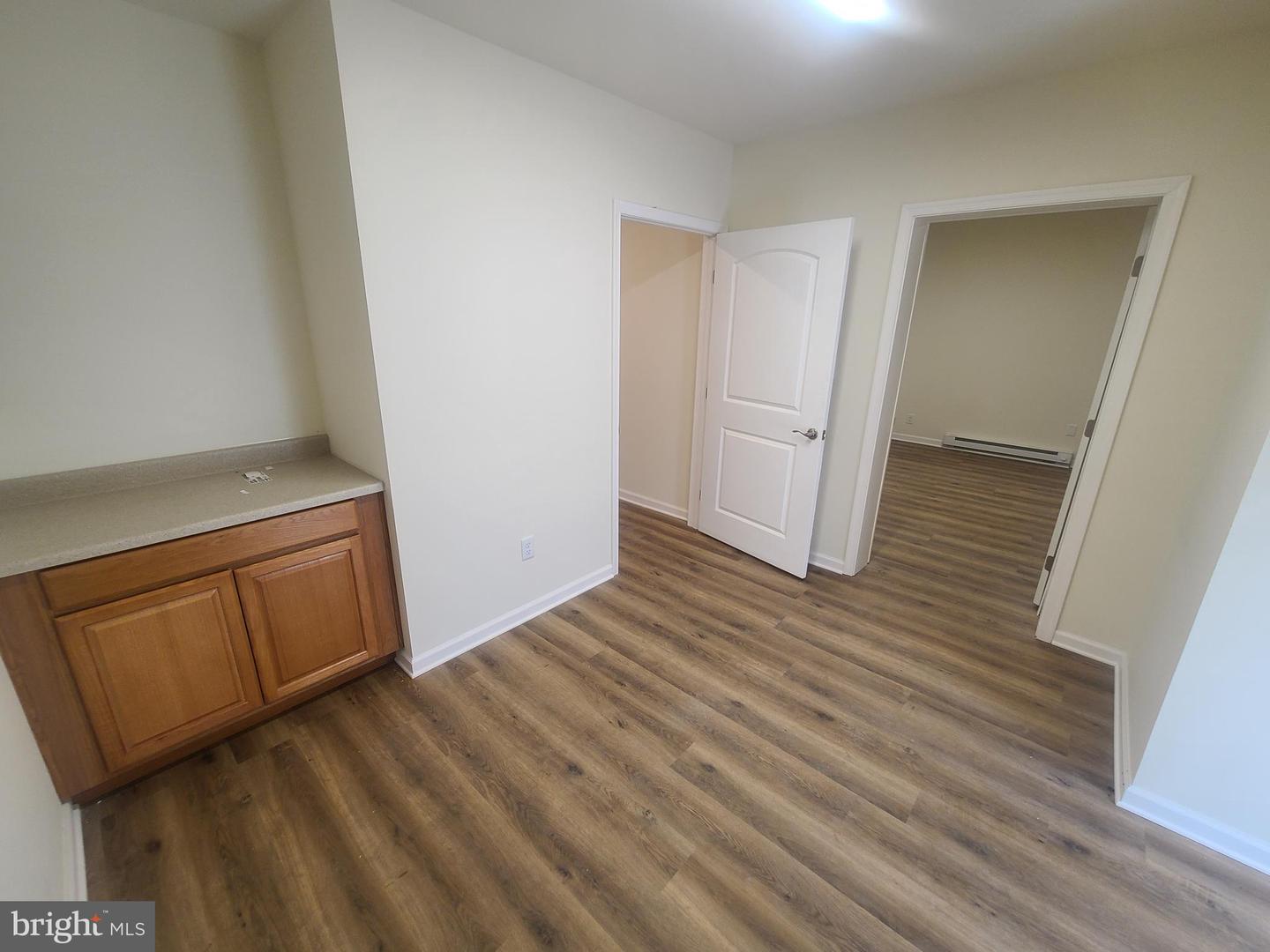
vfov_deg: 89.9
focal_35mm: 13
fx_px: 477
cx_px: 635
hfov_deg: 106.2
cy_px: 476
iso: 160
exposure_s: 1/59
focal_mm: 2.2
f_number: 2.2
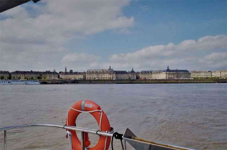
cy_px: 75
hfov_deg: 55.9
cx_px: 114
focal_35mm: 34
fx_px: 214
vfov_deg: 38.7
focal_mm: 23.13
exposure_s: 1/5000
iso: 3200
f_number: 13
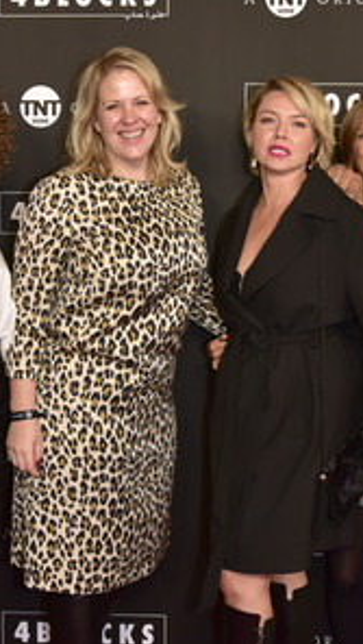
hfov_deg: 23.5
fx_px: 871
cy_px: 322
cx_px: 175
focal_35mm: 51
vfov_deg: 40.6
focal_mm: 32
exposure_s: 1/250
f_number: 8
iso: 2000
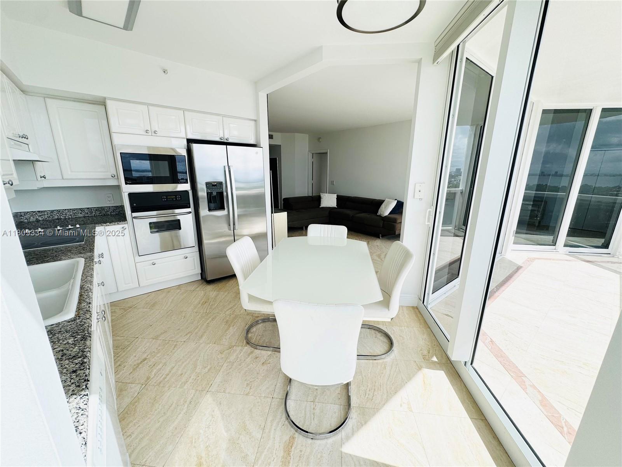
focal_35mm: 14
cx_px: 311
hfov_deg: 102.1
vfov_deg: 85.7
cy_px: 234
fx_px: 252
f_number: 2.2
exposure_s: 1/448
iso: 40
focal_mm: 2.22
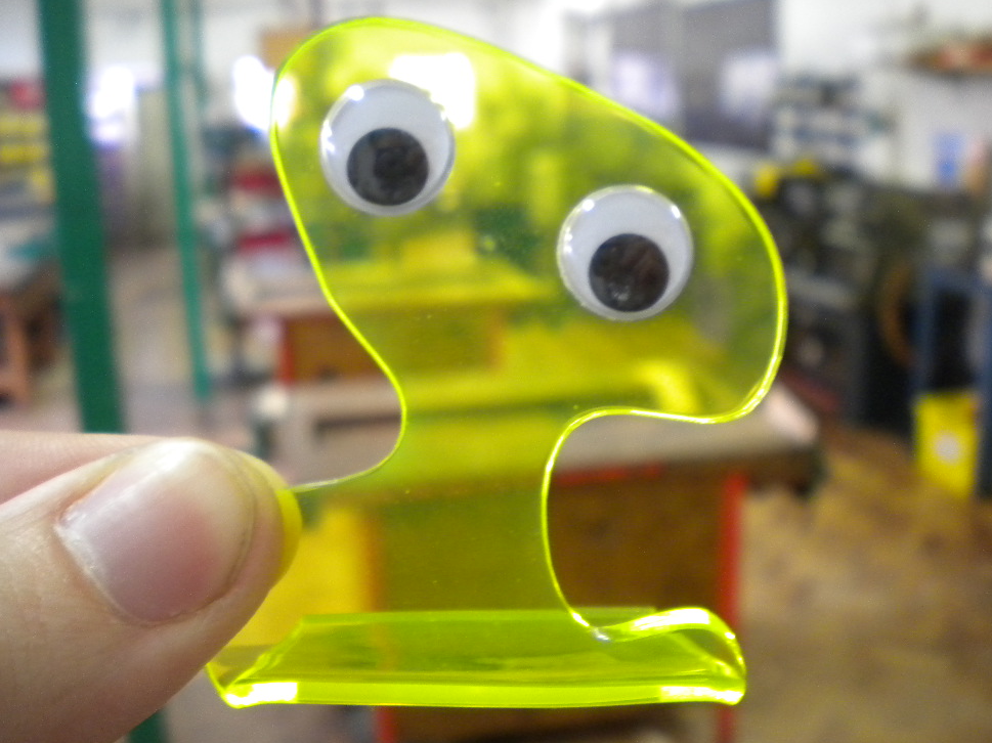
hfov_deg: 50.2
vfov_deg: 38.6
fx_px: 1060
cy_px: 351
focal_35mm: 37
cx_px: 491
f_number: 3.1
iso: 400
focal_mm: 6.3
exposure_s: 1/33.4
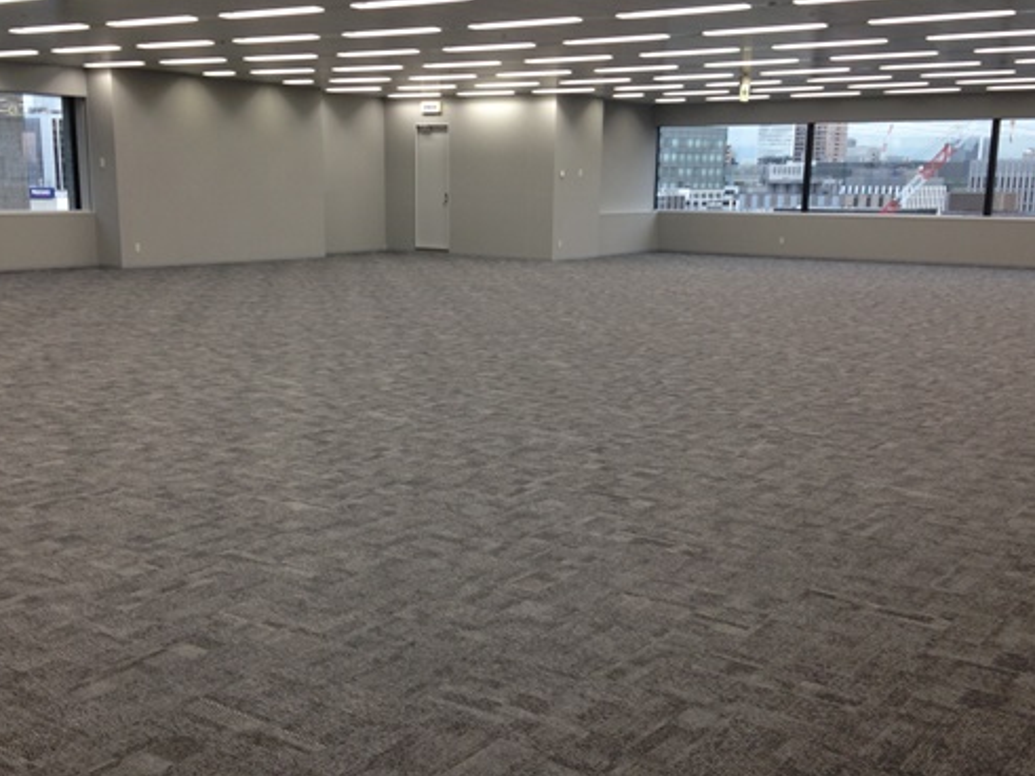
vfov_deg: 33.6
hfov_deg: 43.8
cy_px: 422
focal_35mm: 43
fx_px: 1285
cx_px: 487
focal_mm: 4.12
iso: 50
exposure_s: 1/30
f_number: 2.4
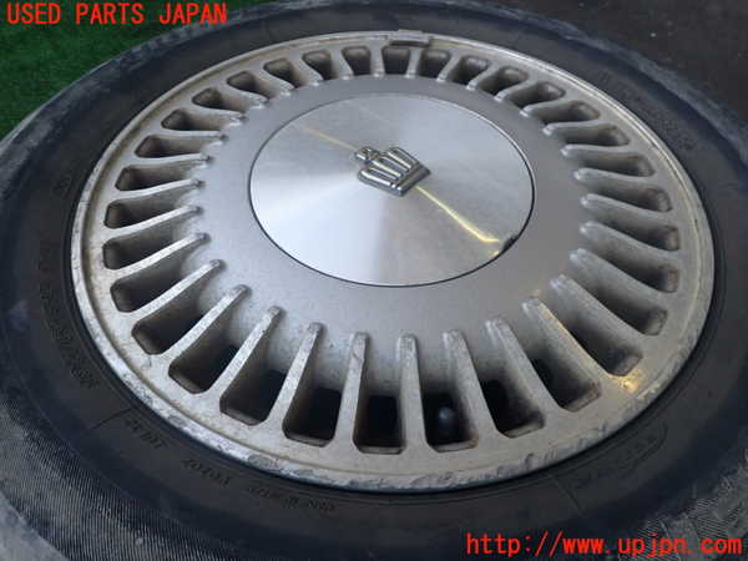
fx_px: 540
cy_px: 280
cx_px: 374
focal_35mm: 25
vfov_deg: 54.9
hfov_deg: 69.4
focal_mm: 4.5
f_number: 2.8
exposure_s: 1/400
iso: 320
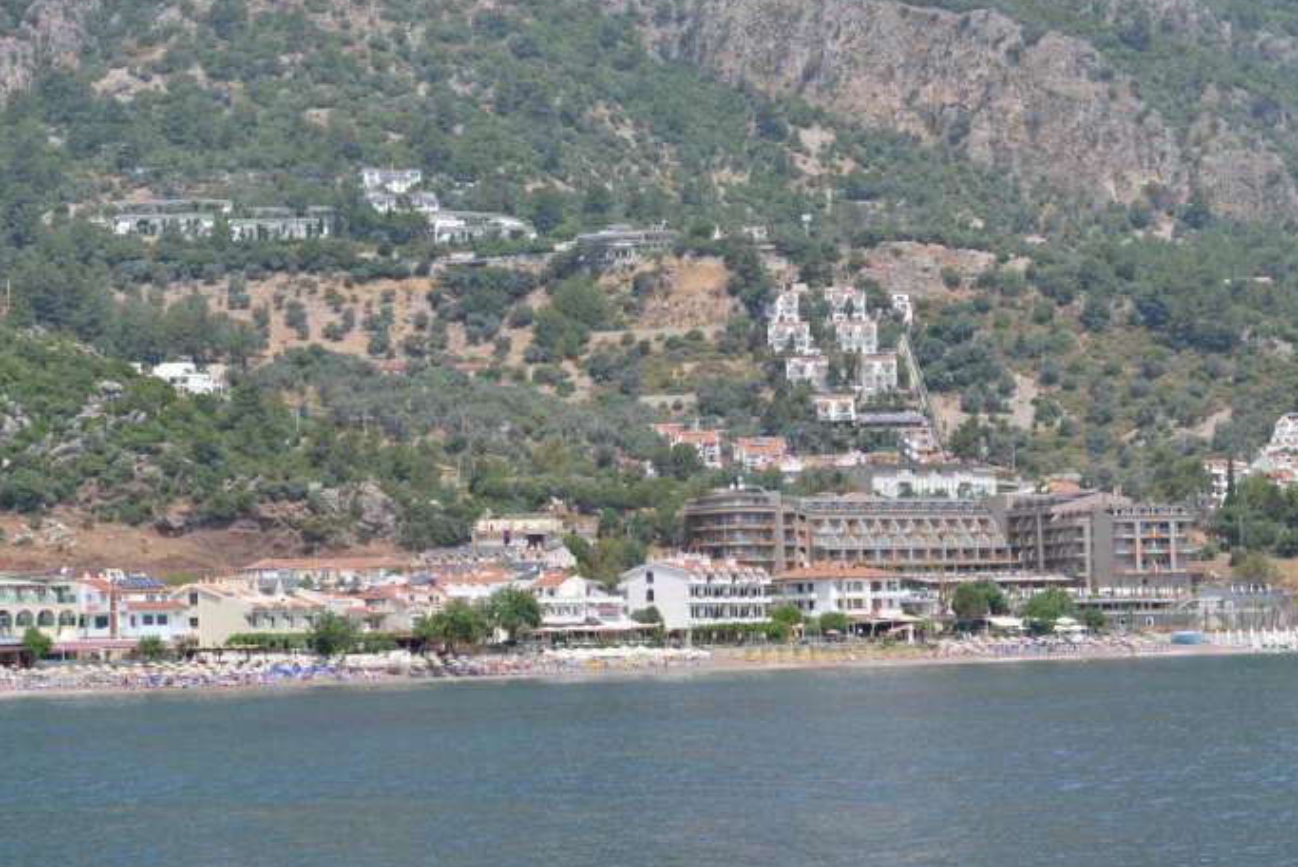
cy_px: 468
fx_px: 2958
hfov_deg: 24.7
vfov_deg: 16.7
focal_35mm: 82
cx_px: 745
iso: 100
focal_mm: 70
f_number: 6.3
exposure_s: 1/160
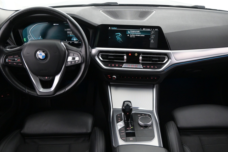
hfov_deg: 60.1
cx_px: 128
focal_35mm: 31
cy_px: 92
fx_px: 196
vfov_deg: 42.1
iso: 2500
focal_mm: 16
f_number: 3.5
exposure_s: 1/50
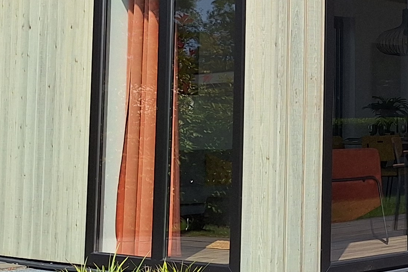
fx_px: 997
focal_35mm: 88
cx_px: 536
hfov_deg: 20.9
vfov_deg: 15.4
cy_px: 53
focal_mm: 5.54
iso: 40
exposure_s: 1/2959
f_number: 1.8
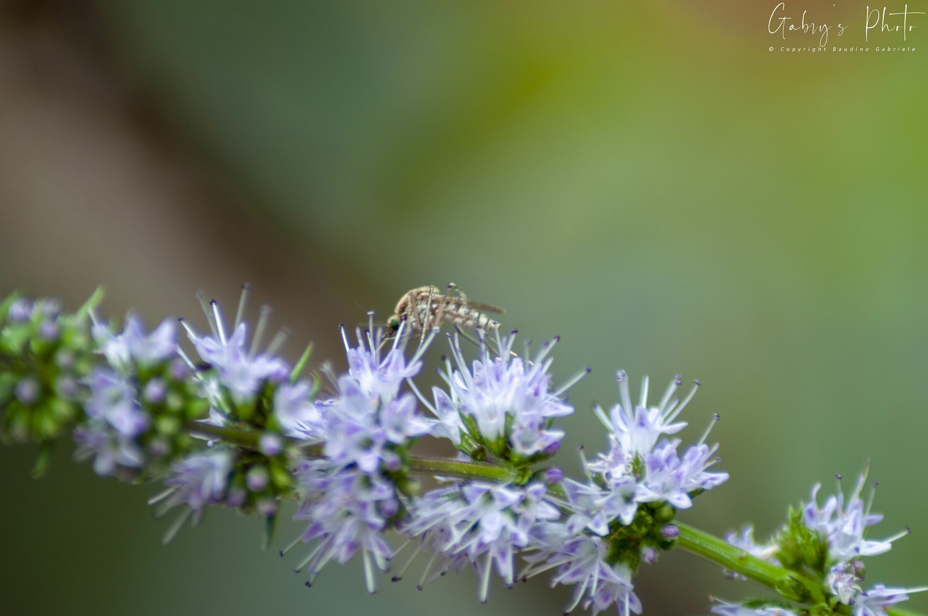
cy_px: 308
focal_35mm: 450
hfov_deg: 4.6
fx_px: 11586
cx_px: 464
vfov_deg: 3.0
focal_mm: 300
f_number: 8
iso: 250
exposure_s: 1/100
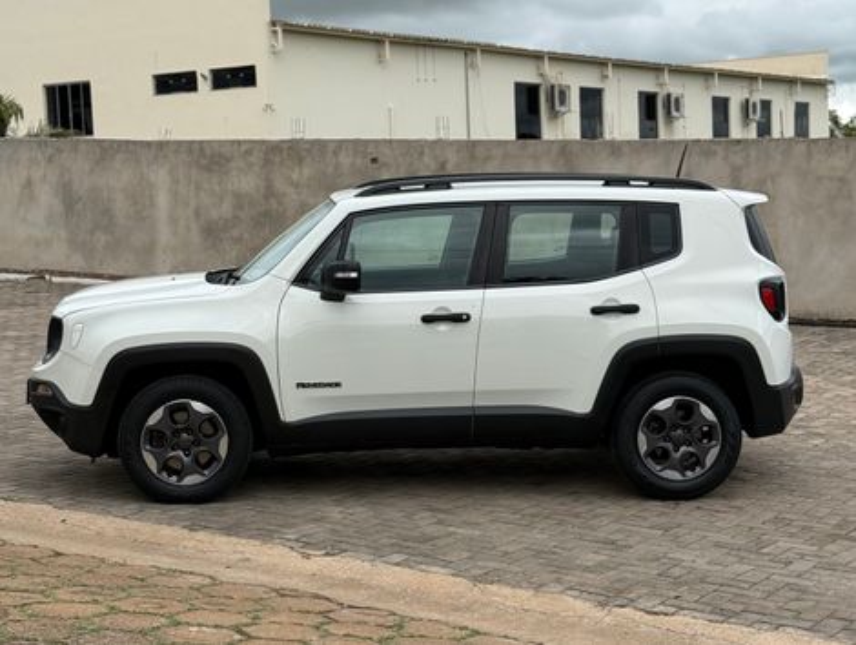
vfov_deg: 30.3
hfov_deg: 39.6
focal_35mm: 48
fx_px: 1189
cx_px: 428
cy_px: 322
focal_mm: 6.76
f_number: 1.78
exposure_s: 1/3891
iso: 80
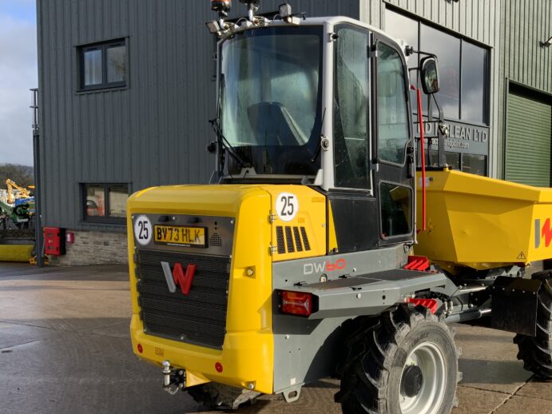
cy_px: 229
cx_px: 408
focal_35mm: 43
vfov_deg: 33.6
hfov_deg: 42.6
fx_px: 686
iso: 16
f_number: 1.8
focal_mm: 3
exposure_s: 1/1279
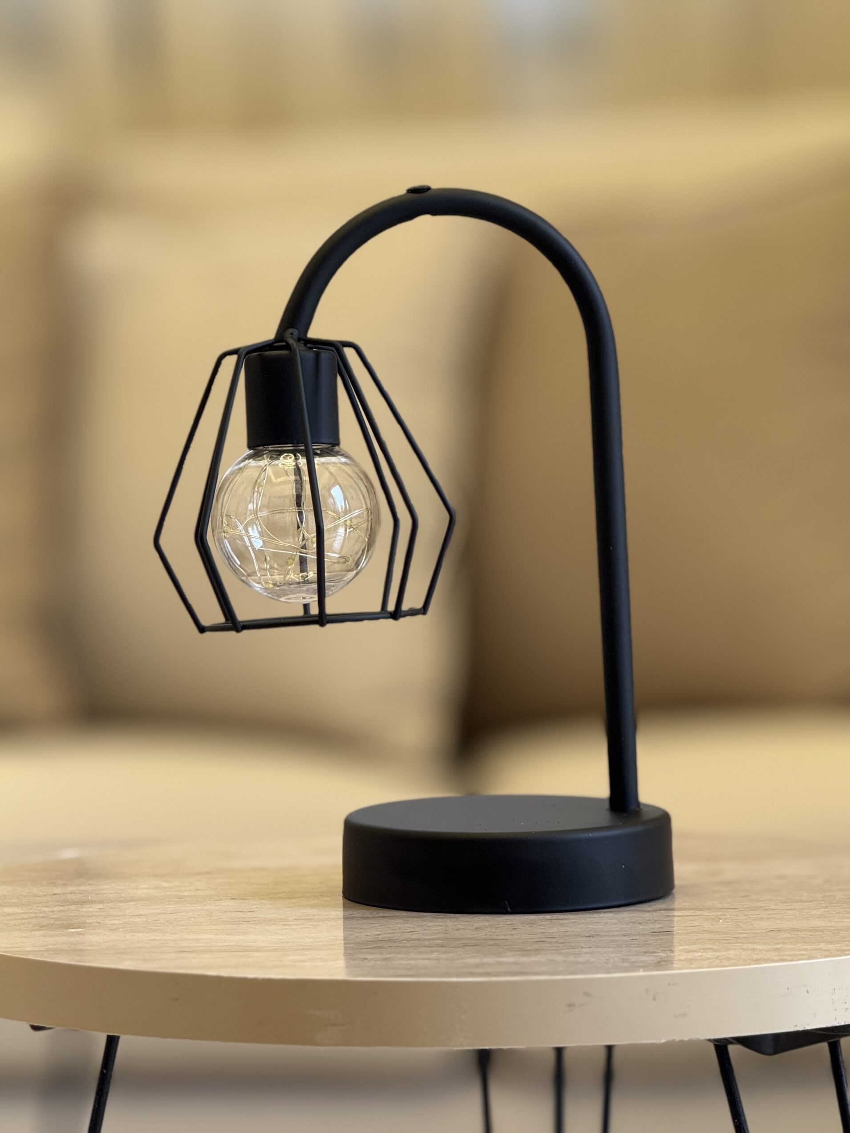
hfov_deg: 12.2
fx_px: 3962
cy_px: 563
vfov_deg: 16.3
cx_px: 428
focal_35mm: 121
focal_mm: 15.66
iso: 100
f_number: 2.8
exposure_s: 1/100
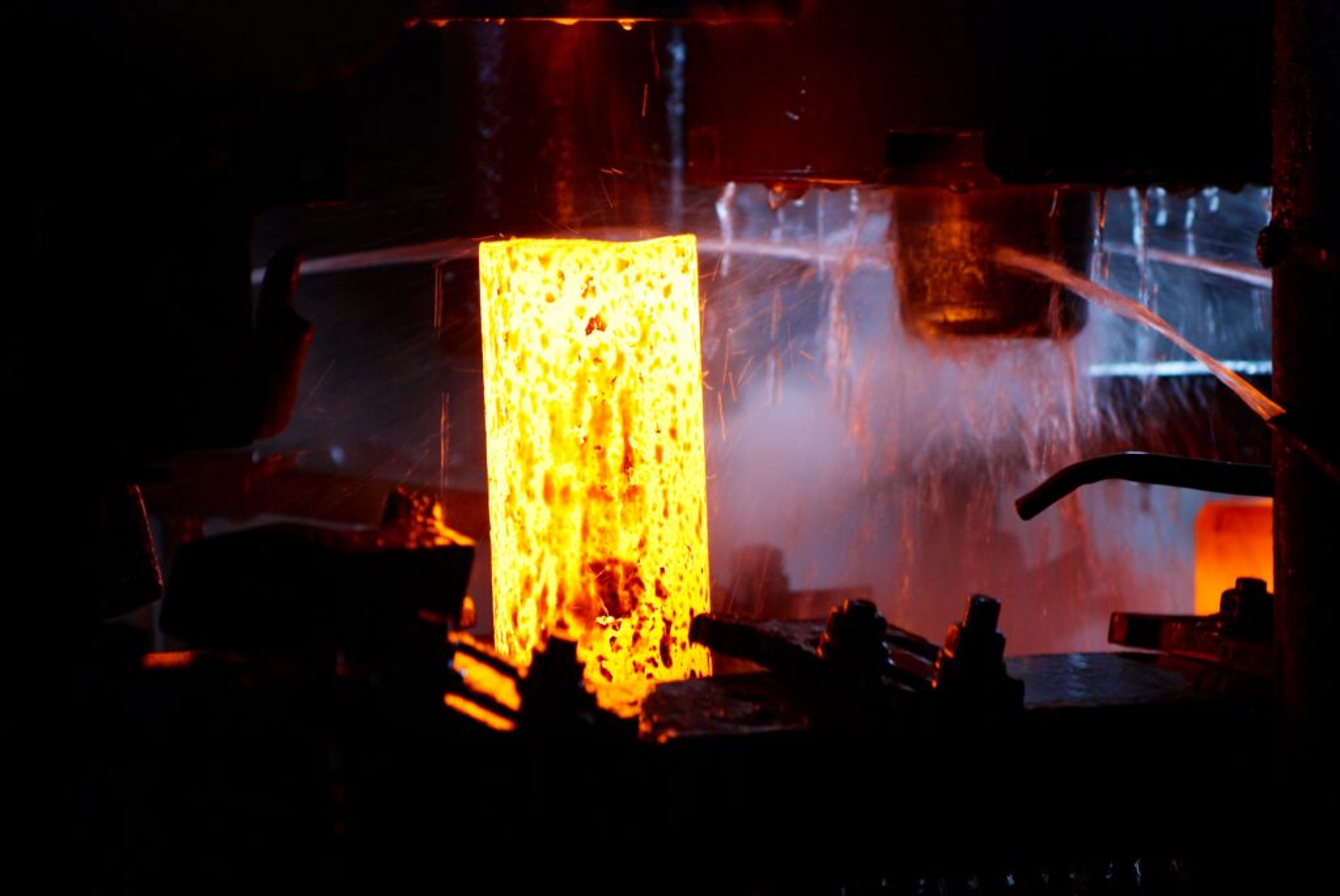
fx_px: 11178
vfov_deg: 4.6
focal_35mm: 300
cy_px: 448
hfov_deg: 6.9
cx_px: 670
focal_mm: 200
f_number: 3.5
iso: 200
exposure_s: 1/50
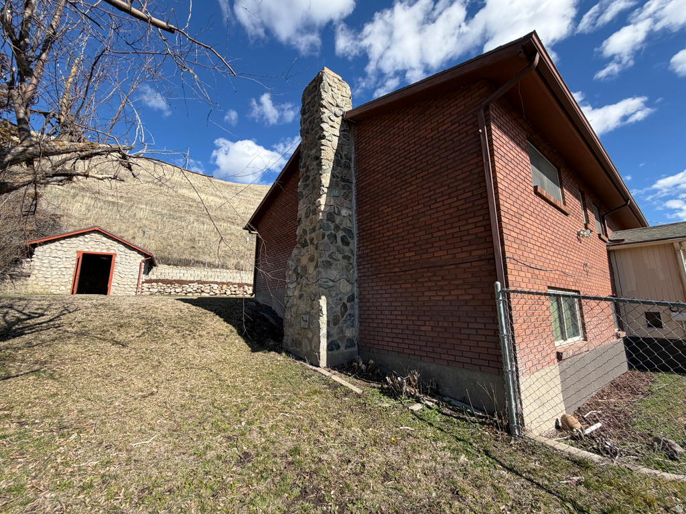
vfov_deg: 85.7
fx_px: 277
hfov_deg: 102.1
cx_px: 343
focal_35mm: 14
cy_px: 257
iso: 25
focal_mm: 2.22
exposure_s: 1/770
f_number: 2.2
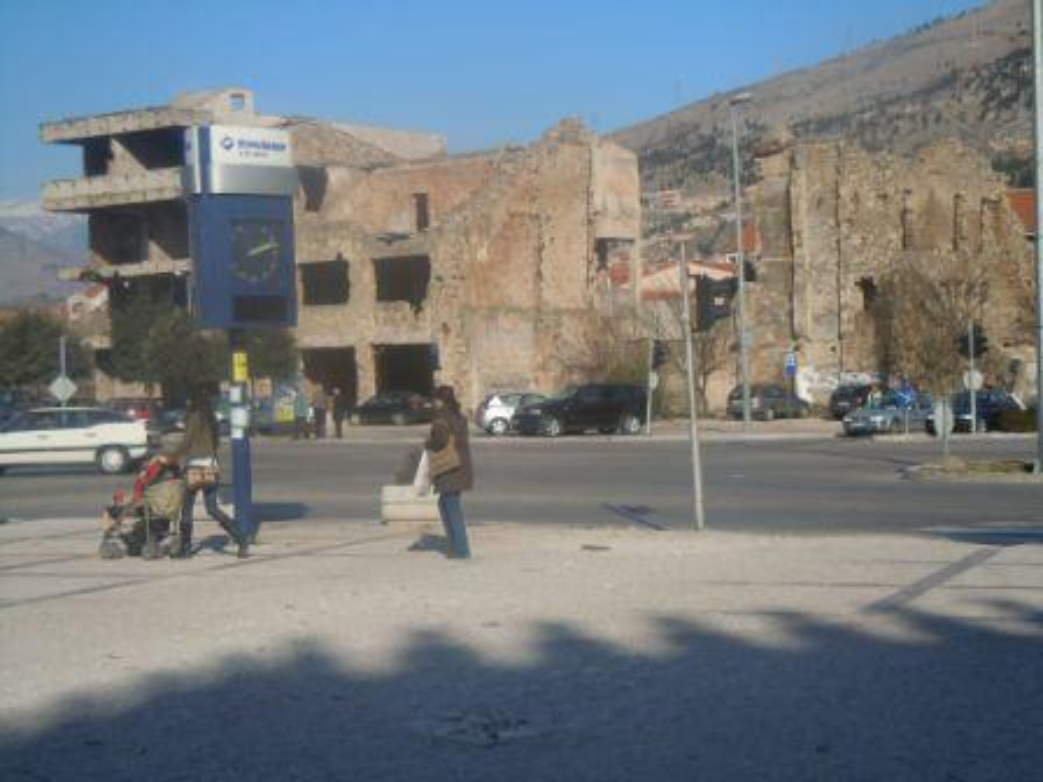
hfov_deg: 28.6
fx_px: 2049
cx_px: 522
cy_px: 391
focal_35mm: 68
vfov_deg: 21.6
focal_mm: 12.2
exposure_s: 1/1000
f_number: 4.1
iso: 100
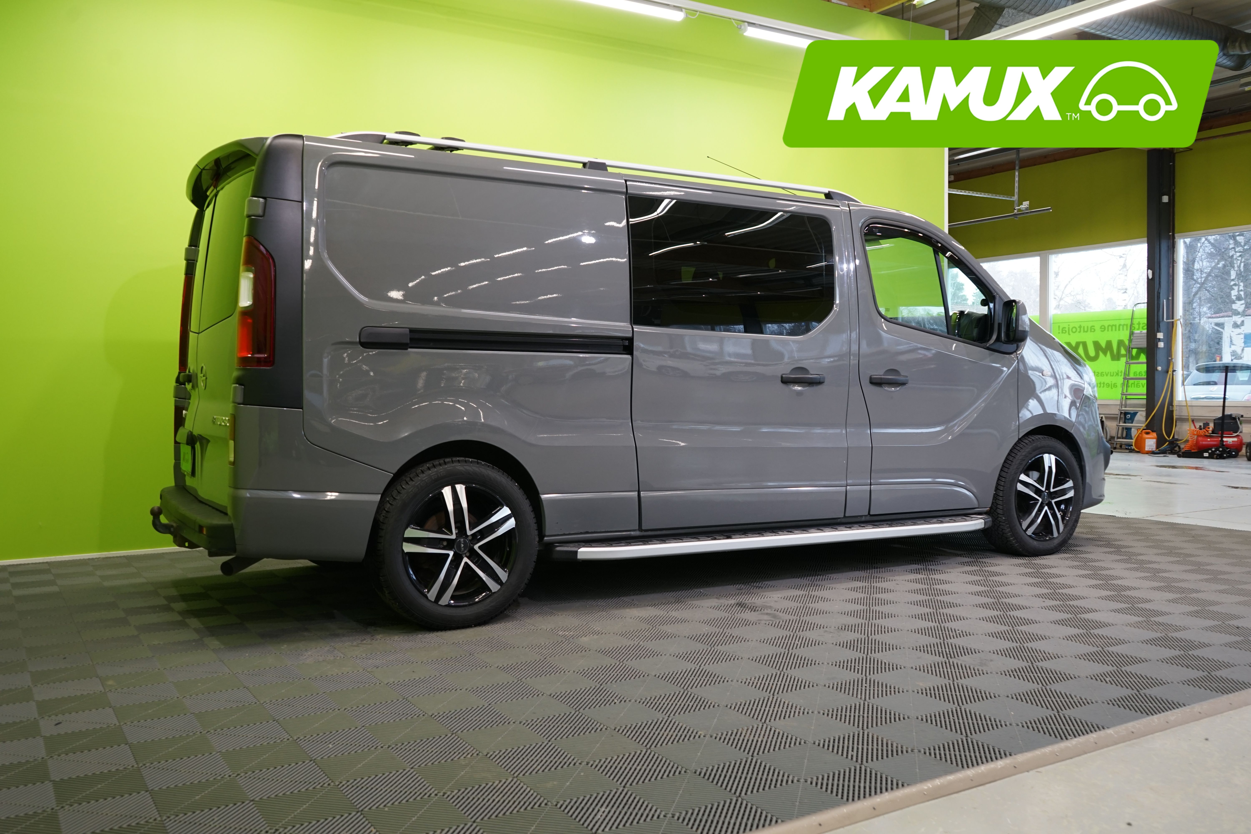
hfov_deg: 61.9
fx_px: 1042
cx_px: 626
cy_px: 417
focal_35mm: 30
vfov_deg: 43.6
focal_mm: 30
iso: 640
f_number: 5.6
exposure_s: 1/30
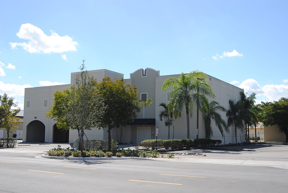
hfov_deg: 46.3
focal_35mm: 42
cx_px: 144
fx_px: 336
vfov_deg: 32.0
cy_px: 96
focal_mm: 28
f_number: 9
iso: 100
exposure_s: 1/320
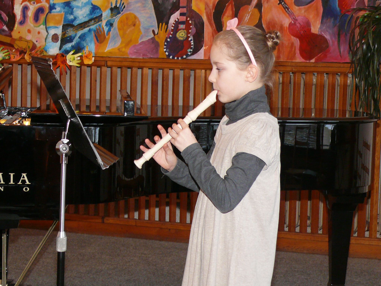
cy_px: 143
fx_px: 1024
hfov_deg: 21.1
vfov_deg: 15.9
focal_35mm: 93
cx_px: 190
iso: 200
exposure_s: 1/30
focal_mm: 12.7
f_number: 3.2
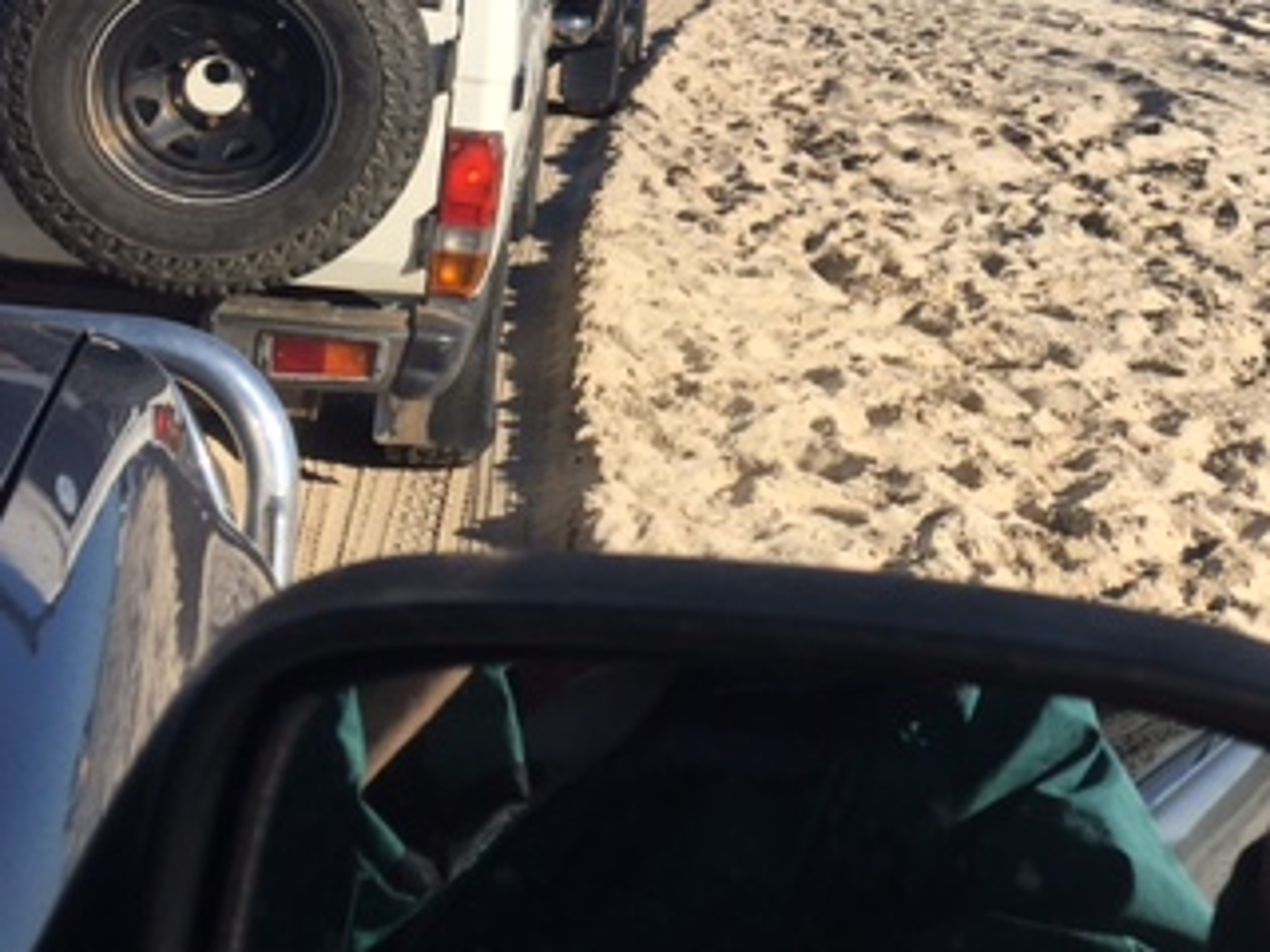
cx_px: 984
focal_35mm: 58
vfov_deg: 24.4
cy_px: 60
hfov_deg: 32.5
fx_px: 2128
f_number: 2.2
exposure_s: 1/1923
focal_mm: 4.15
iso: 25
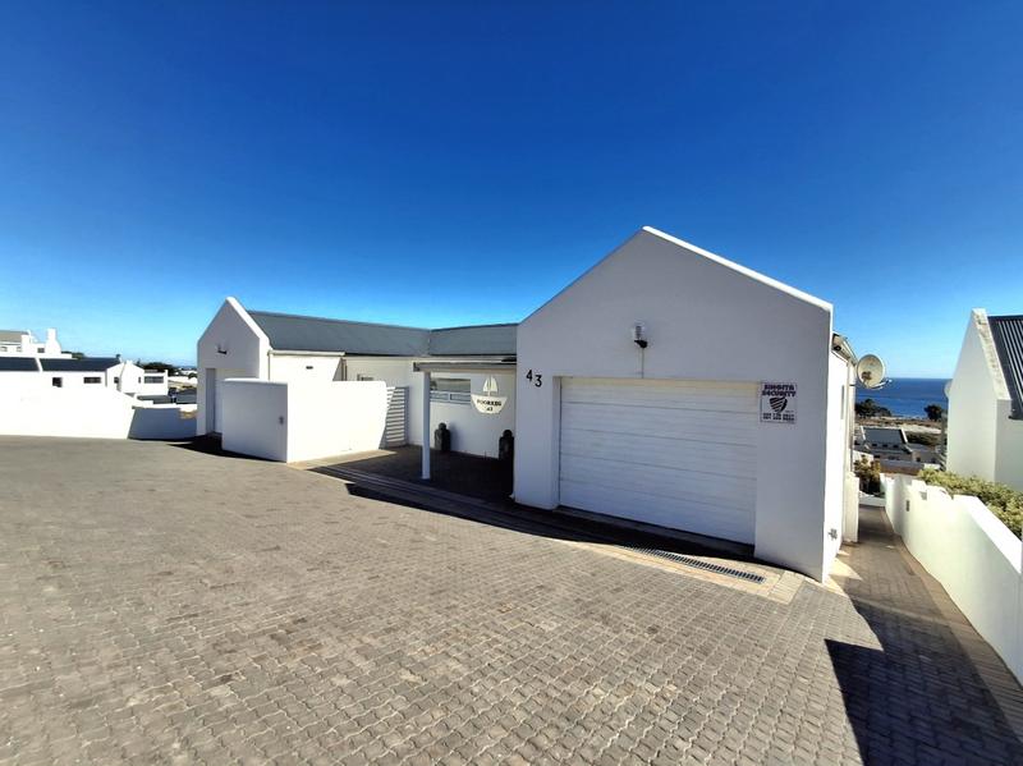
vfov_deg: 78.0
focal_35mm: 16
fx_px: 473
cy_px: 383
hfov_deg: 94.5
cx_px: 512
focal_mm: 1.64
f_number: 2.2
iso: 40
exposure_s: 1/2500
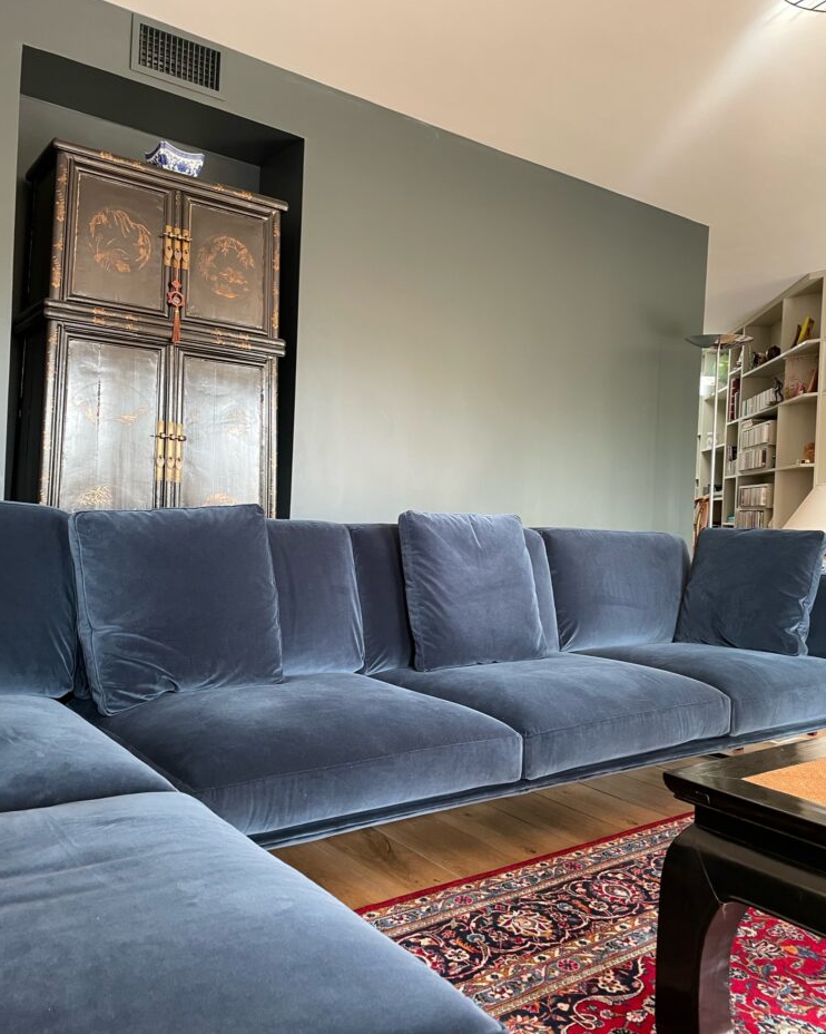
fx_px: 856
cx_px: 406
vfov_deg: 62.2
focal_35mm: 28
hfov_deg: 51.5
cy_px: 521
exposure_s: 1/62
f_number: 1.6
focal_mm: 4.2
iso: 125
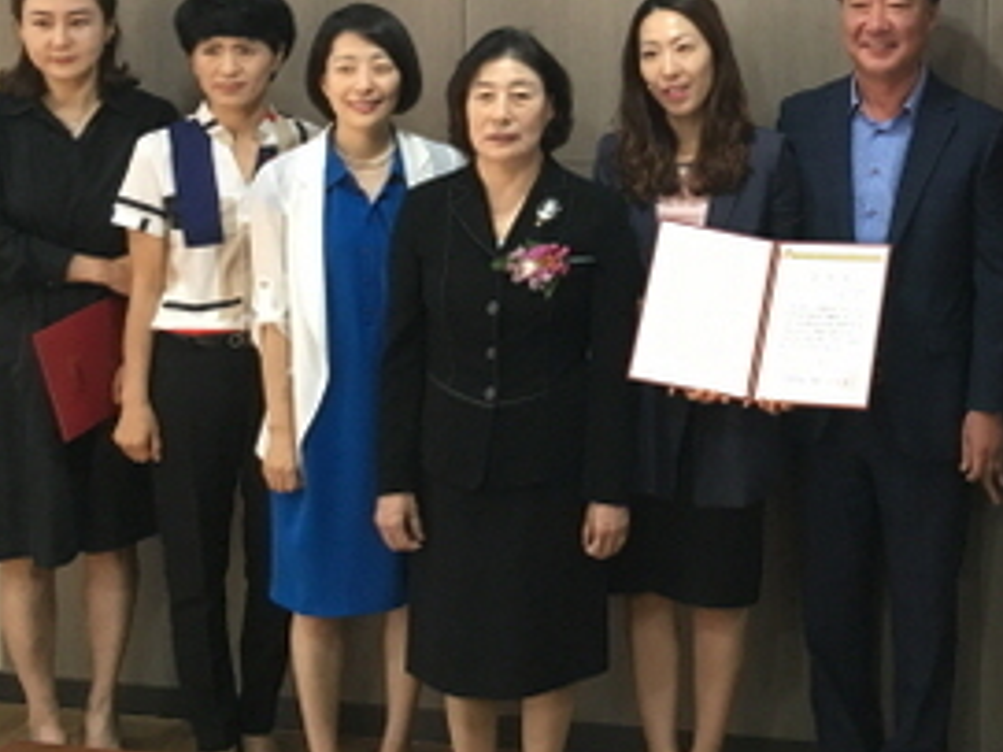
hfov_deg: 31.1
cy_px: 59
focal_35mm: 60
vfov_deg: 23.7
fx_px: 1738
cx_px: 855
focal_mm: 4.15
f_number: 2.2
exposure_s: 1/30
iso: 100
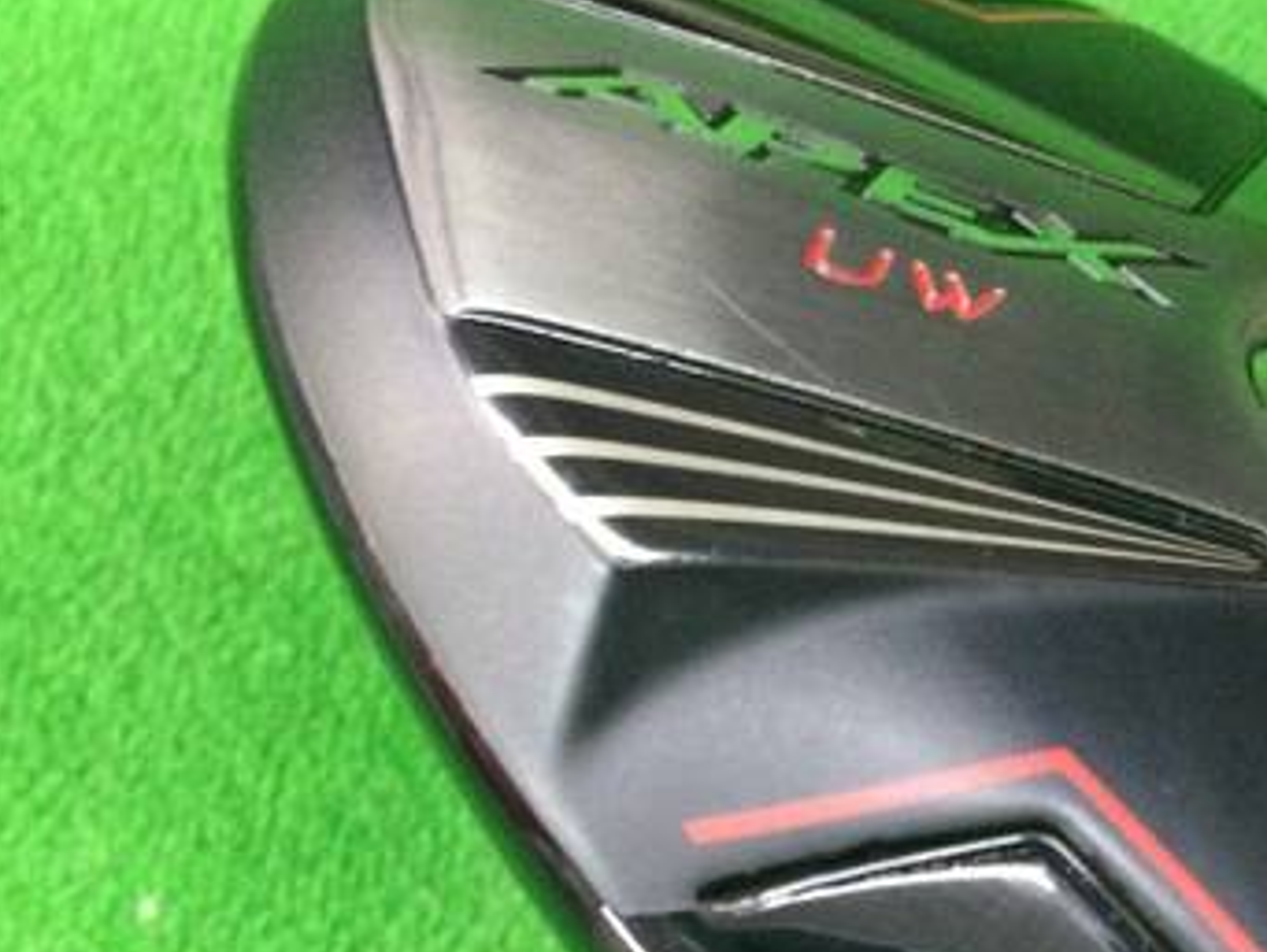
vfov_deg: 24.8
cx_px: 800
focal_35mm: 58
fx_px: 2124
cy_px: 793
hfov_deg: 33.0
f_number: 2.4
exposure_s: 1/17
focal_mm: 3.3
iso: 200
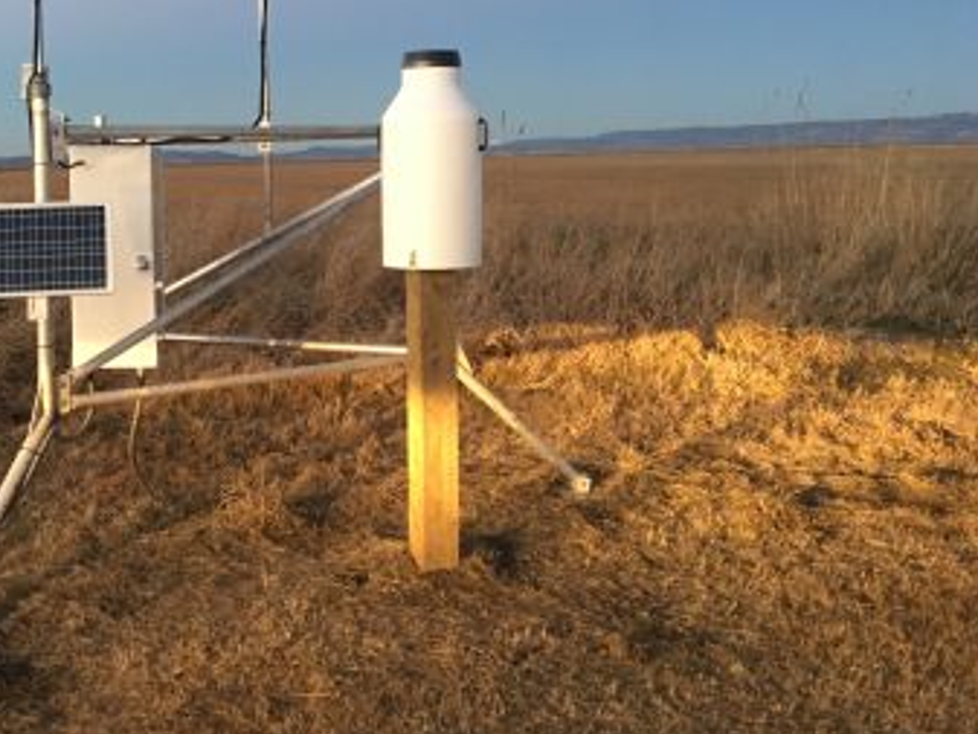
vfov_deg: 33.5
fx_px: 1215
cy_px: 283
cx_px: 290
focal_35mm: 43
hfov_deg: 42.9
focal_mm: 4.15
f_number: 2.2
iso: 50
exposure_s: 1/4
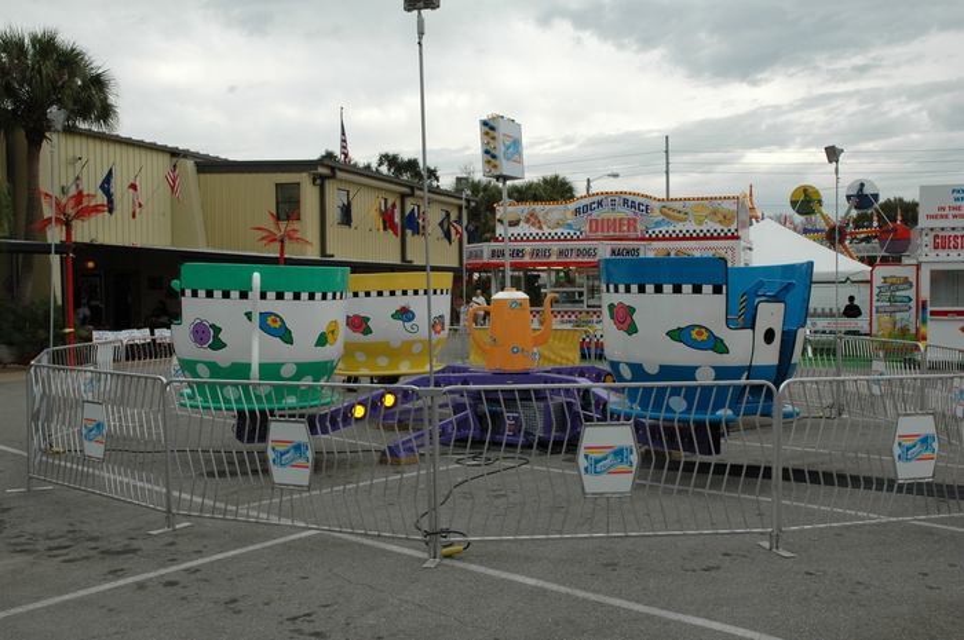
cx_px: 482
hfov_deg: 51.3
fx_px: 1003
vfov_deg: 35.4
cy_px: 320
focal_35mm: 38
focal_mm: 25
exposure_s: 1/320
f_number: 9
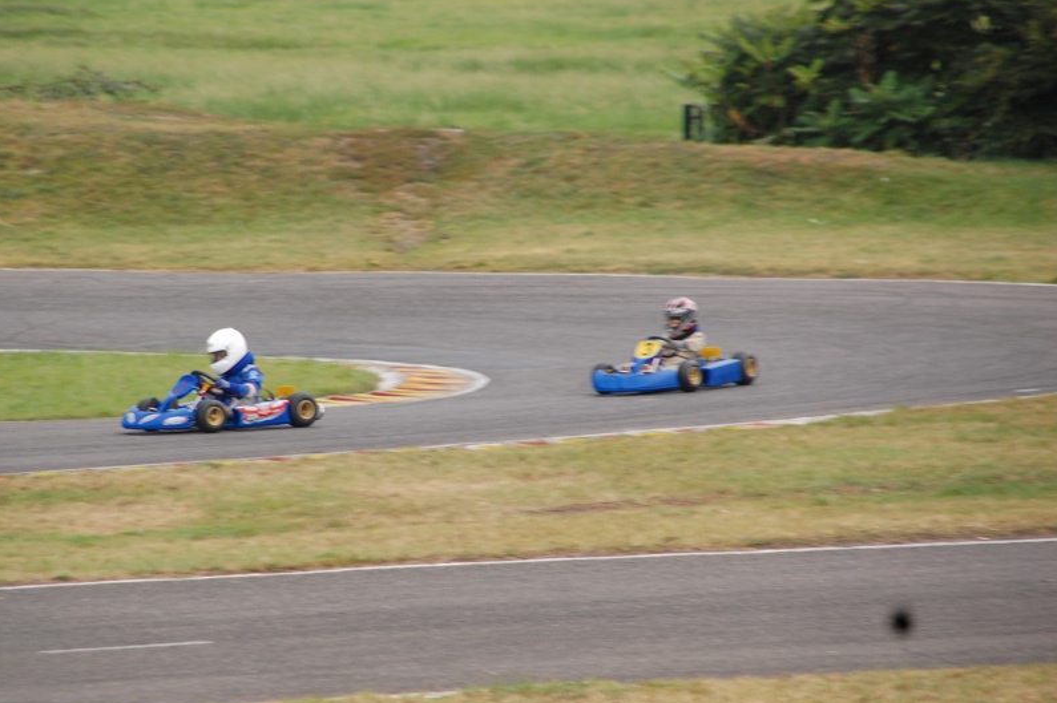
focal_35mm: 363
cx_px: 423
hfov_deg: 5.7
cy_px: 369
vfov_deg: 3.8
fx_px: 10651
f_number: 6.3
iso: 400
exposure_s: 1/200
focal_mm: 200
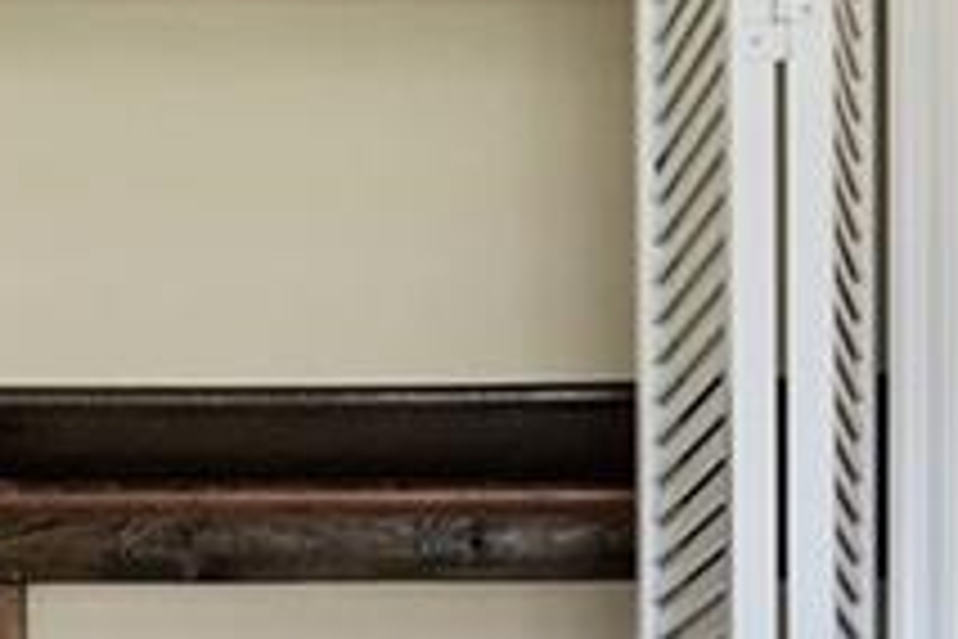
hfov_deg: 15.8
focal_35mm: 130
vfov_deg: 9.7
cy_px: 1350
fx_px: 3446
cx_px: 522
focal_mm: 17.2
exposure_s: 2
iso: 320
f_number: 7.1
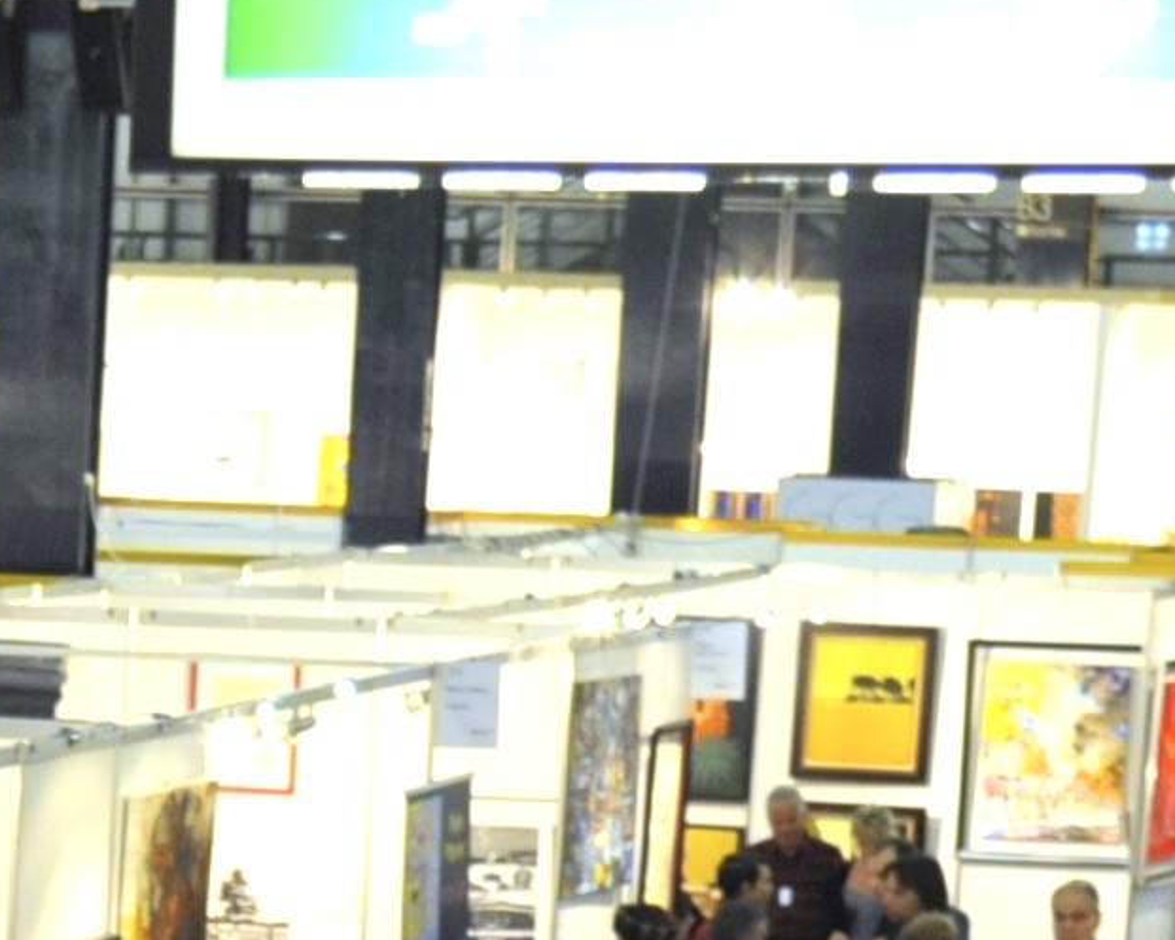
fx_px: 7826
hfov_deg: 8.3
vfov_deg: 6.6
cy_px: 2029
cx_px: -808
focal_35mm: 225
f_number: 4
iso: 560
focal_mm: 35
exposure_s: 1/30
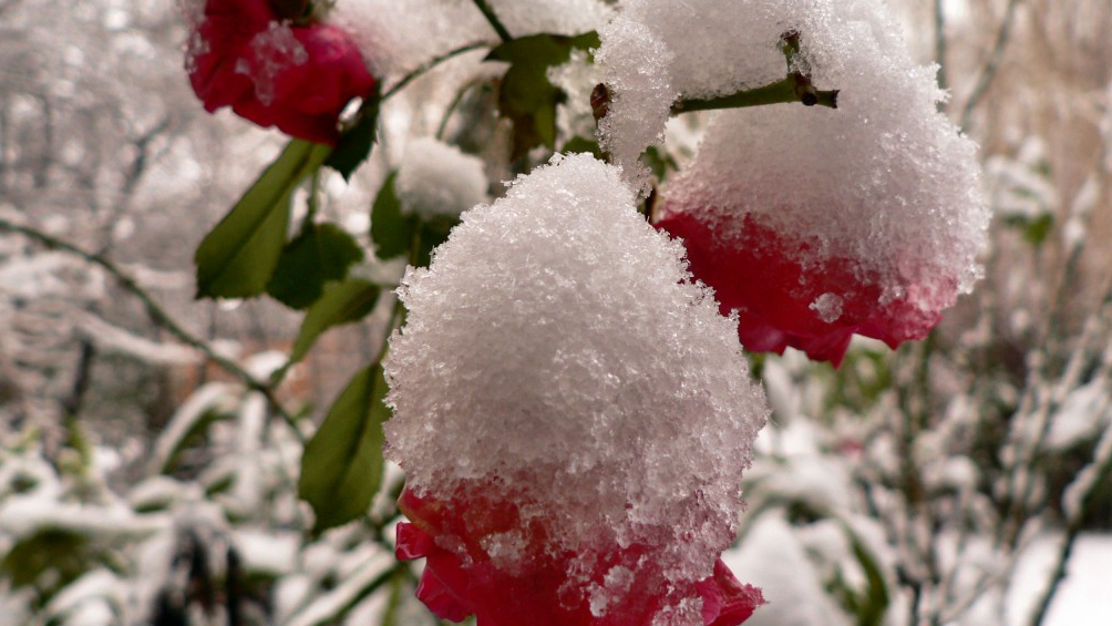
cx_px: 564
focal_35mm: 40
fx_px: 1180
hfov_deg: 50.5
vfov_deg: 29.6
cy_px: 253
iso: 80
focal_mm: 6
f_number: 2.8
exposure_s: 1/50
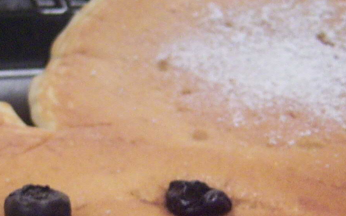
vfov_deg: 8.3
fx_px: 1480
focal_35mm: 157
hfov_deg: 13.3
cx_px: 161
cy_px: 173
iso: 160
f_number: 2.8
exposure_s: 1/13
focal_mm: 7.5
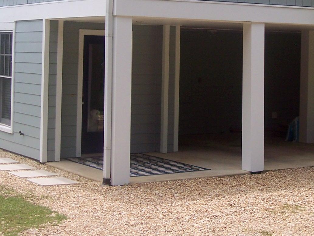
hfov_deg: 22.5
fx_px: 789
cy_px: -15
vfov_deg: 16.5
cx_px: 195
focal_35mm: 87
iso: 100
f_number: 3.4
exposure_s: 1/500
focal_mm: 8
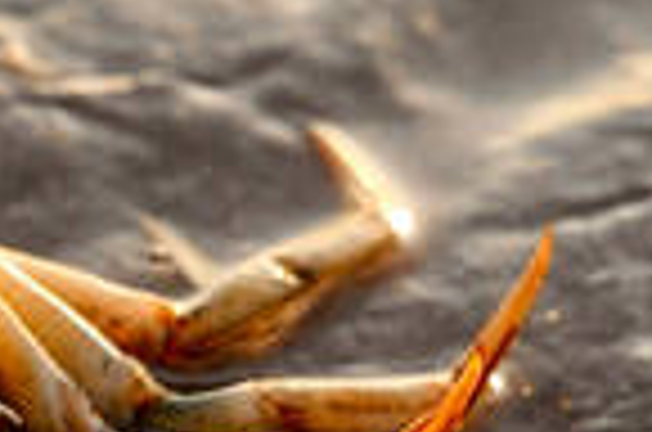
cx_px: -324
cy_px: 266
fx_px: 12361
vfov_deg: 2.0
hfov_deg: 3.0
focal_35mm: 684
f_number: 6.3
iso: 320
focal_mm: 147
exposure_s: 1/250
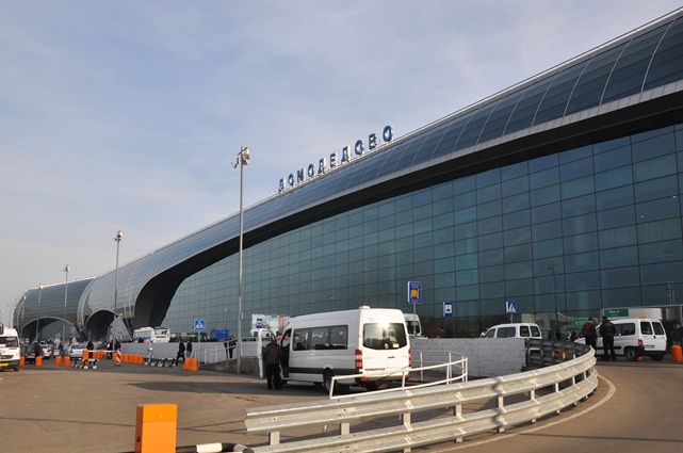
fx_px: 682
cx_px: 342
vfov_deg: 36.7
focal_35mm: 36
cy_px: 226
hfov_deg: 53.2
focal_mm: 24
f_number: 9
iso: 200
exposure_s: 1/320
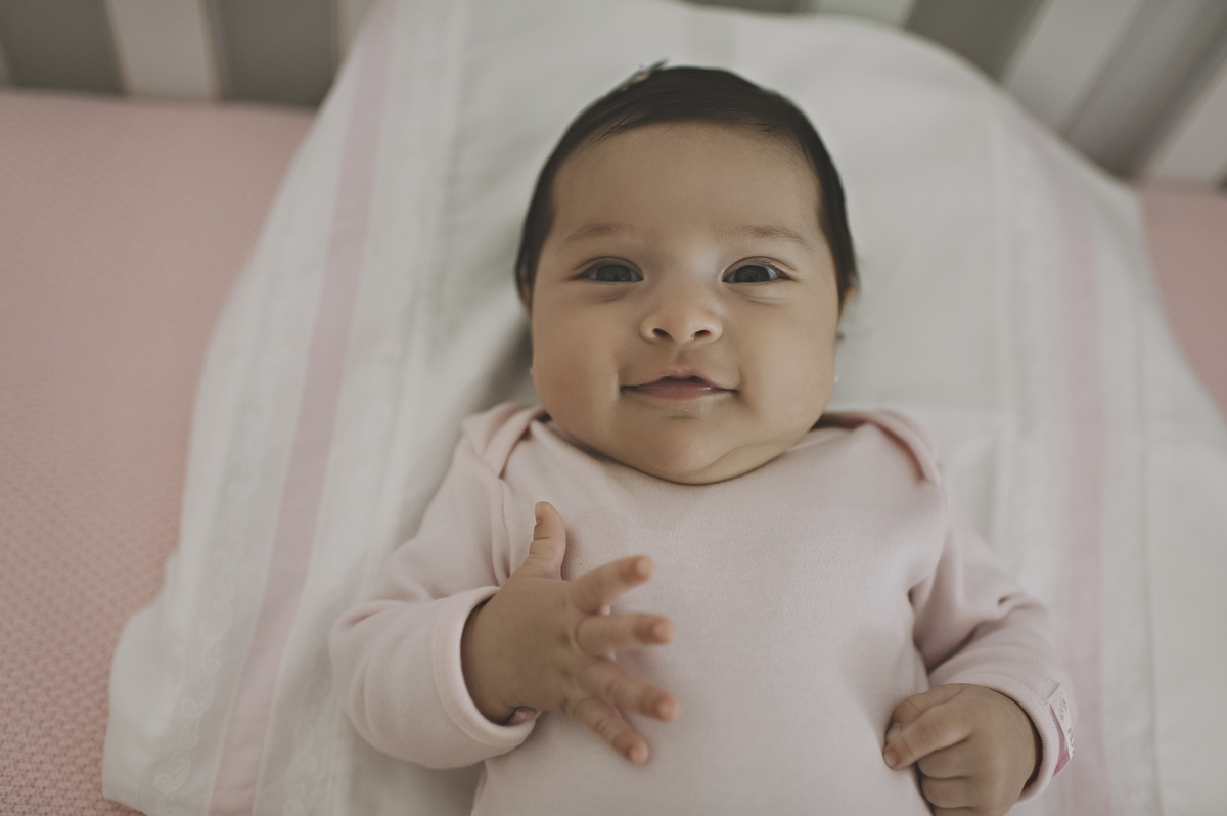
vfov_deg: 37.8
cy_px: 408
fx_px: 1192
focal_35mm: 35
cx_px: 614
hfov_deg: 54.5
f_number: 2.2
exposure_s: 1/125
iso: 640
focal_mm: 35
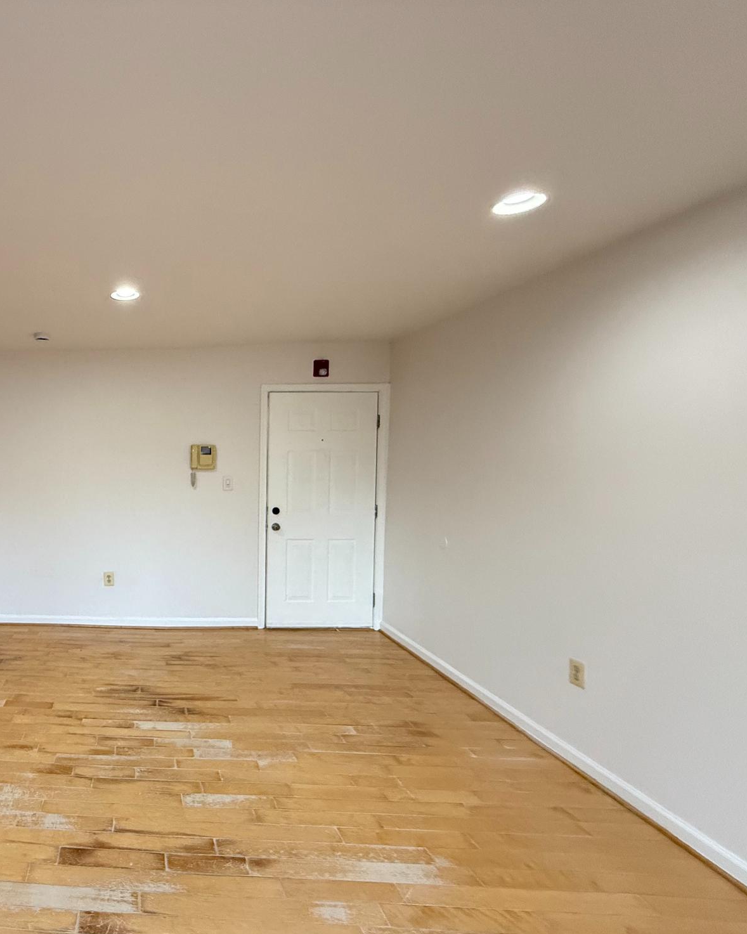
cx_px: 100
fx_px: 525
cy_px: 484
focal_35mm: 19
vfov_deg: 83.3
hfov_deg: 61.7
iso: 500
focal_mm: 2.22
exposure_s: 1/120
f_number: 2.2
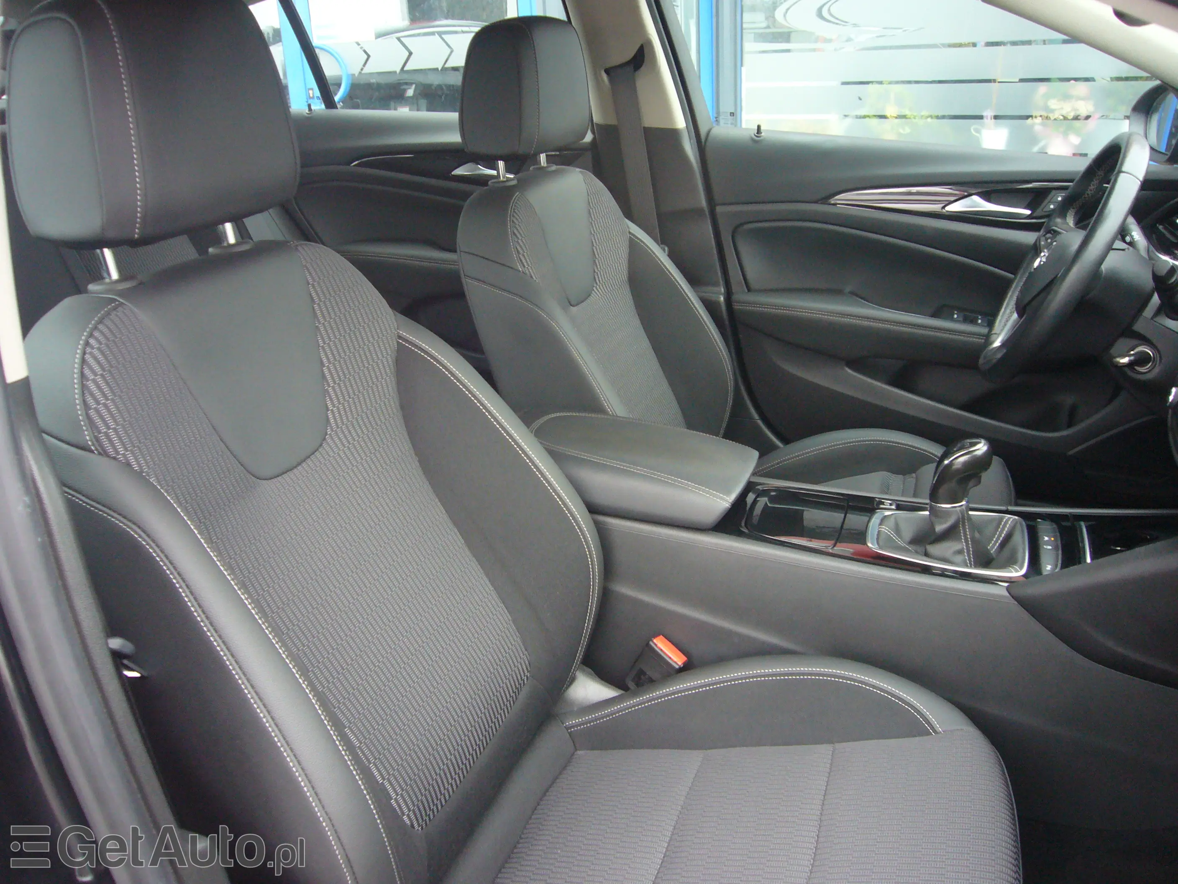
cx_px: 589
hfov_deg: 63.4
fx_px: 953
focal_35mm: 28
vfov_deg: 49.7
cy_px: 442
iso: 200
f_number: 2.8
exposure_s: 1/15
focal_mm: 4.6
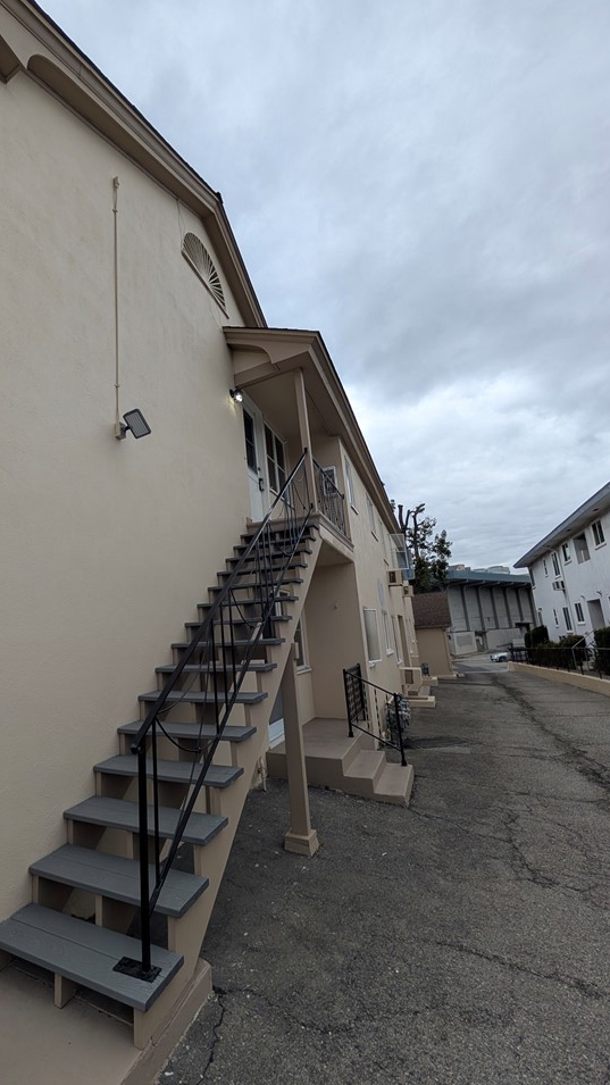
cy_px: 561
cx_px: 190
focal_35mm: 14
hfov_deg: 71.5
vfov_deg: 106.8
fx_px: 403
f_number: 1.7
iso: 54
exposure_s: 1/1220
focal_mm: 2.02
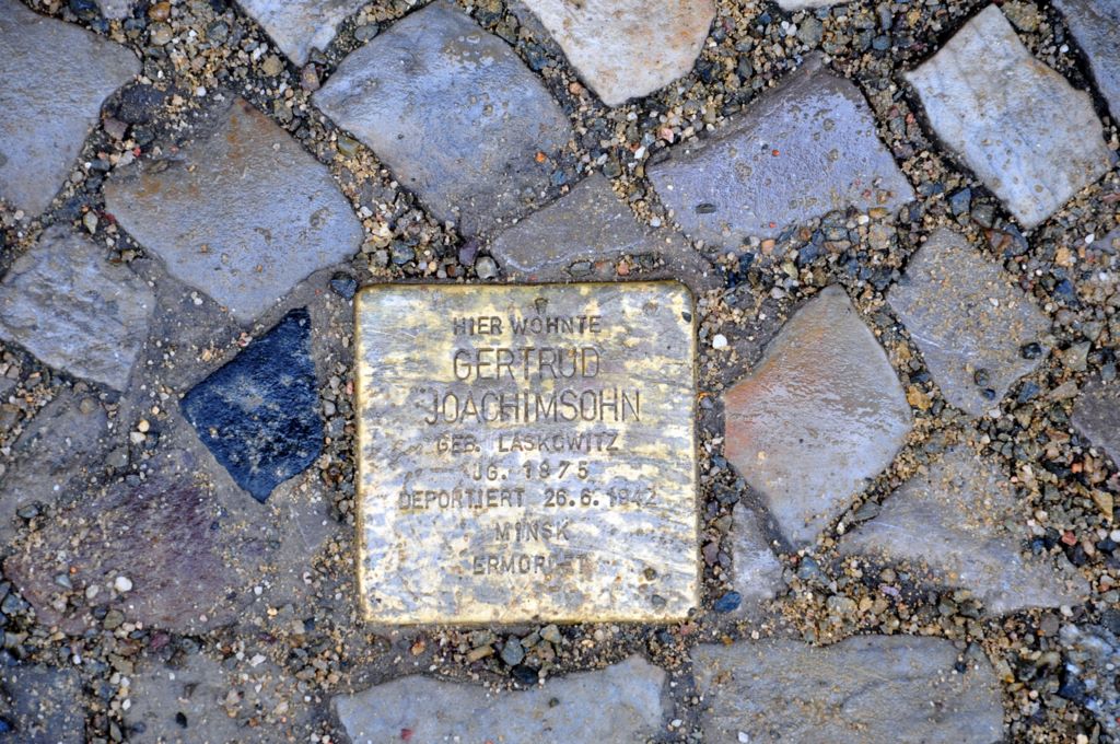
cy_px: 372
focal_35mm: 158
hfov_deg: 13.1
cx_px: 560
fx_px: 4894
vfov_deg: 8.7
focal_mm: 105
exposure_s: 1/40
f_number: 7.1
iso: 400
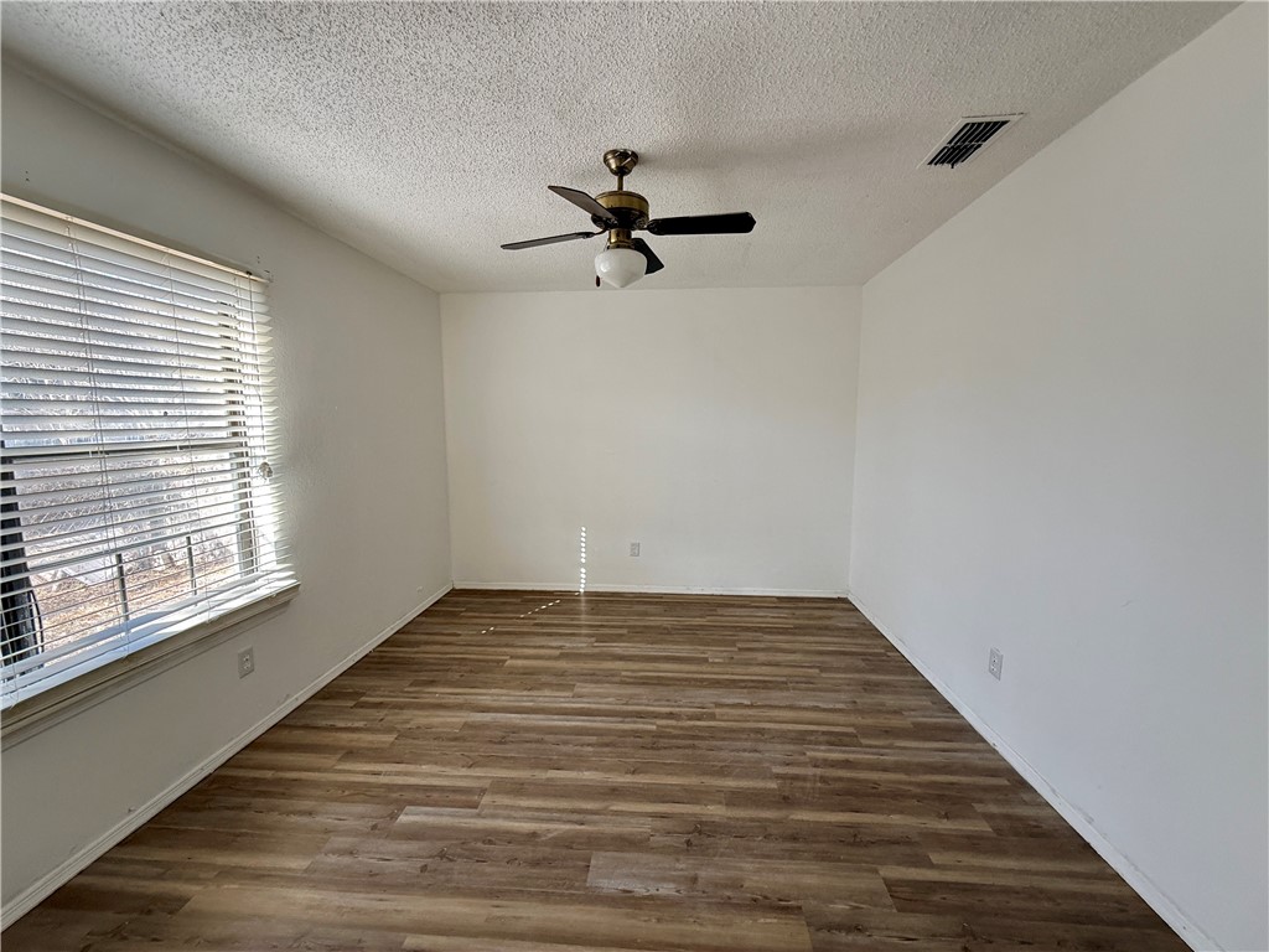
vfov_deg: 85.7
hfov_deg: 102.1
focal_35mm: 14
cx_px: 634
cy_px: 476
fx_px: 513
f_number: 2.2
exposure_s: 1/99
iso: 100
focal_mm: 2.22
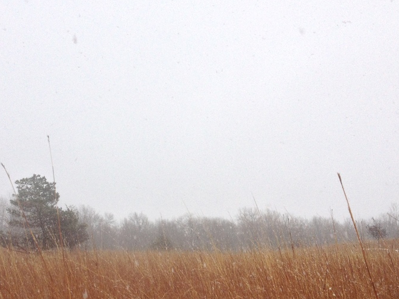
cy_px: 172
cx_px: 170
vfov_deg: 28.0
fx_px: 599
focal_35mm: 52
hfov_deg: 36.7
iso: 50
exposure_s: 1/161
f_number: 2.4
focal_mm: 4.28
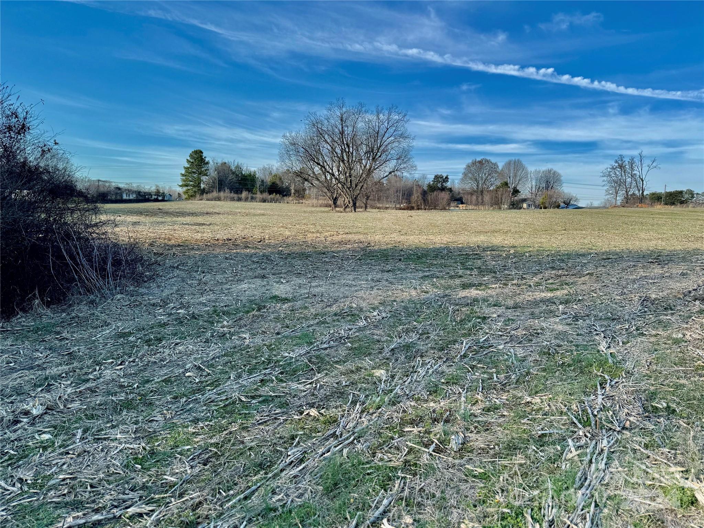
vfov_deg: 56.8
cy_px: 264
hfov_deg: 71.6
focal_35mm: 24
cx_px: 352
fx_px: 488
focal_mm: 6.86
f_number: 1.78
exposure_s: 1/2604
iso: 80
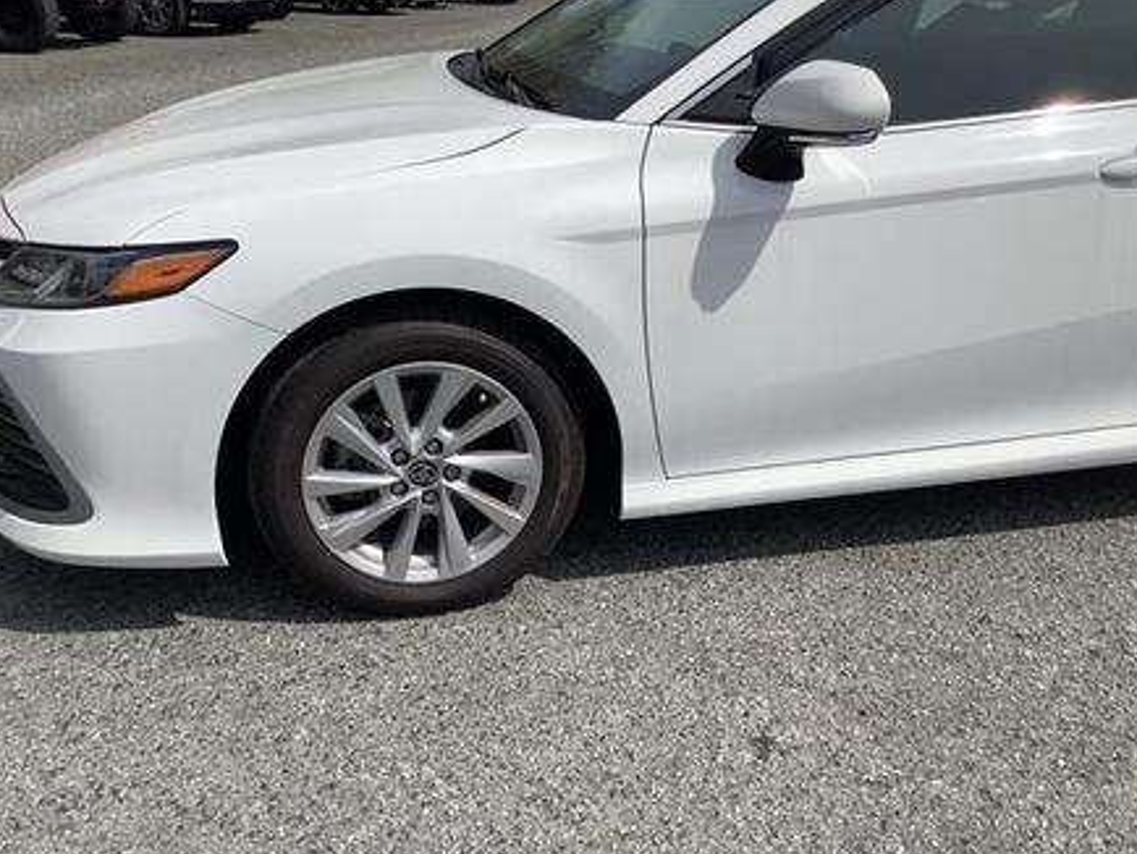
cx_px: 534
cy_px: 401
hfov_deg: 51.3
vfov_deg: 39.7
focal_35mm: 36
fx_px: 1183
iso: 25
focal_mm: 3.3
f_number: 2.4
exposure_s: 1/2632
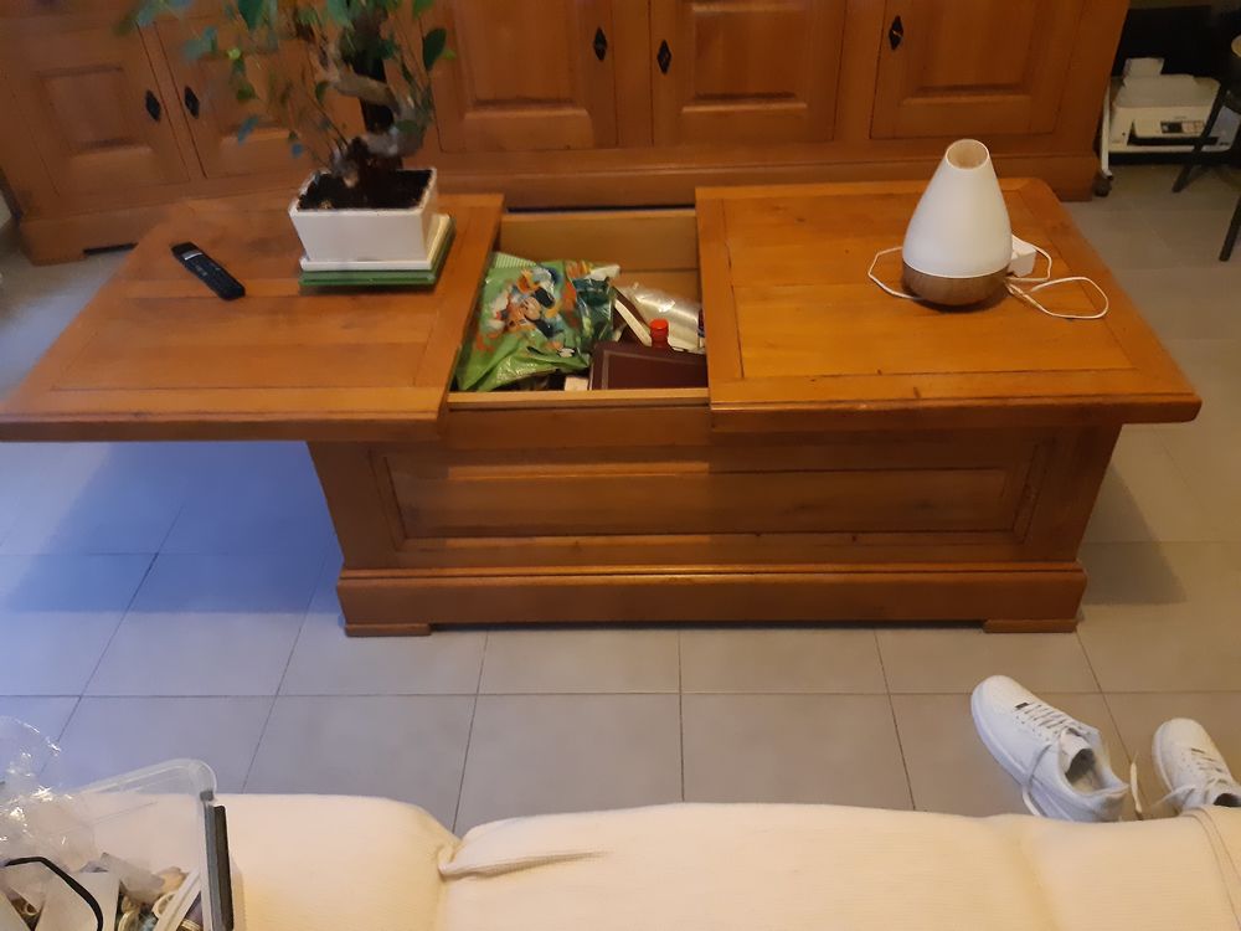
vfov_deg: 53.1
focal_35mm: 26
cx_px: 620
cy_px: 466
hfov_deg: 67.3
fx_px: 932
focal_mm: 3.92
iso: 640
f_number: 1.7
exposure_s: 1/17
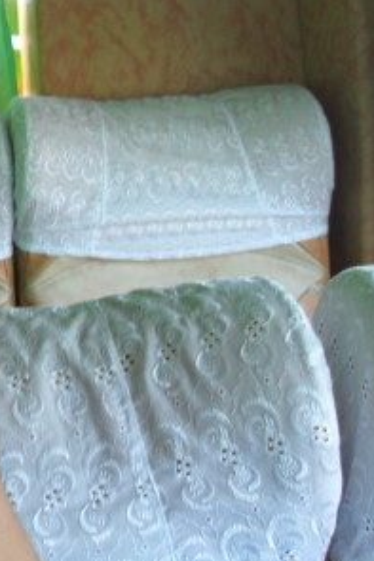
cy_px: 240
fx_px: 1230
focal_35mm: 79
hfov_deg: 16.6
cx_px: -66
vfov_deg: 25.6
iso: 100
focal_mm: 6.2
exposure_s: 1/45
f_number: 2.8
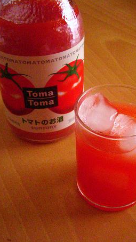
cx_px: 78
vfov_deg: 39.9
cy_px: 120
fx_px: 334
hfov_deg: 23.0
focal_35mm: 52
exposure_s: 1/125
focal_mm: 7.9
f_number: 3.4
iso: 1000
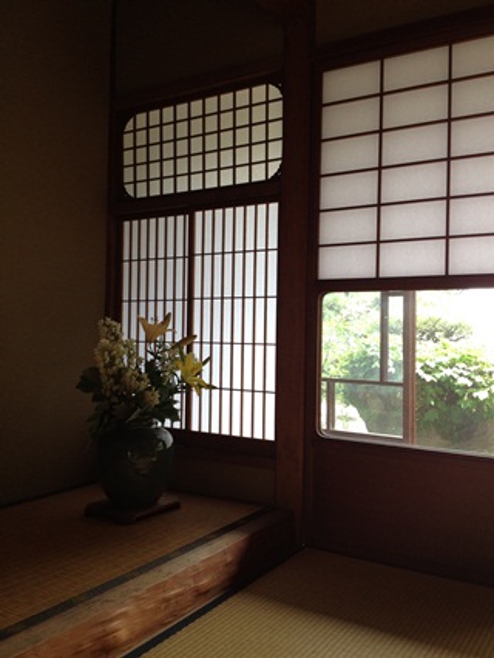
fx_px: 665
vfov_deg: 52.6
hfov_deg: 40.7
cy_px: 329
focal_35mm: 35
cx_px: 247
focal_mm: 4.28
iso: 100
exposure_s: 1/120
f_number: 2.4
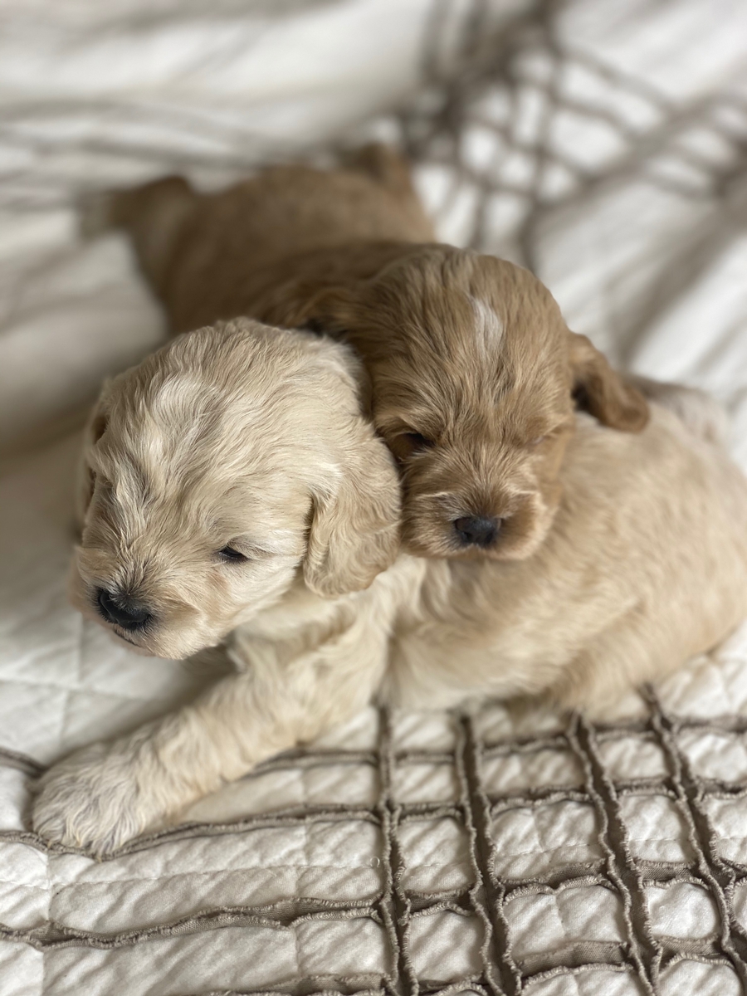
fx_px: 1496
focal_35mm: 52
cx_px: 374
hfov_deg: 28.0
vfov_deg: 36.8
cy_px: 498
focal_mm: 6
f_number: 2
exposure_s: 1/175
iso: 20
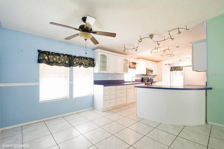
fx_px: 93
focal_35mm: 15
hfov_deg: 100.4
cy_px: 74
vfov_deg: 77.3
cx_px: 112
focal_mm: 10
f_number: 8
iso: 200
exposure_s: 1/1.67
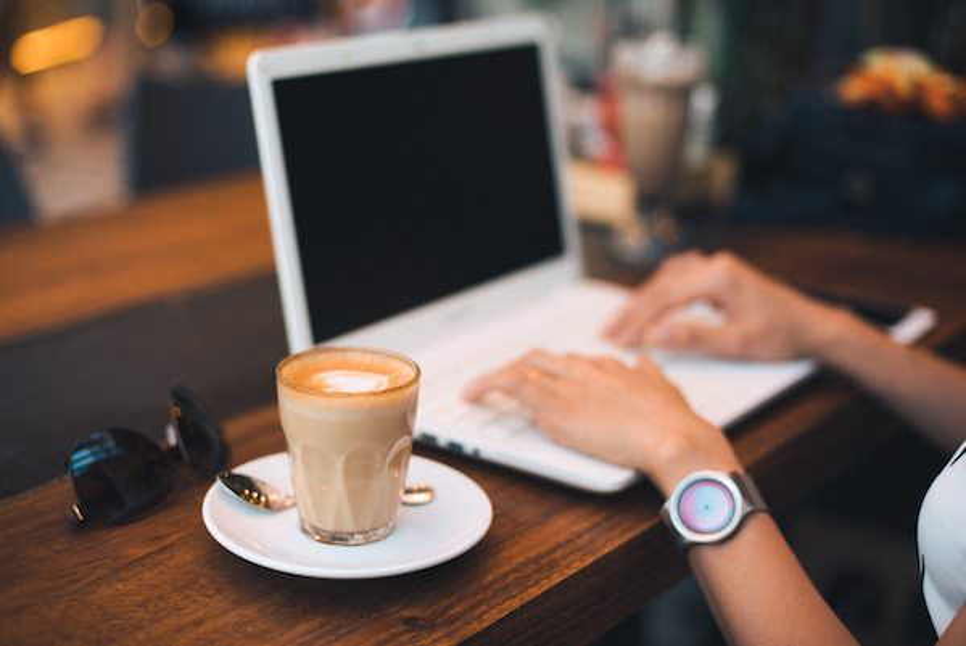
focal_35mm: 50
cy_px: 323
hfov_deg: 39.6
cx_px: 483
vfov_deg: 27.0
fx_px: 1343
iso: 250
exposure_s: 1/200
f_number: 2.2
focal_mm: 50
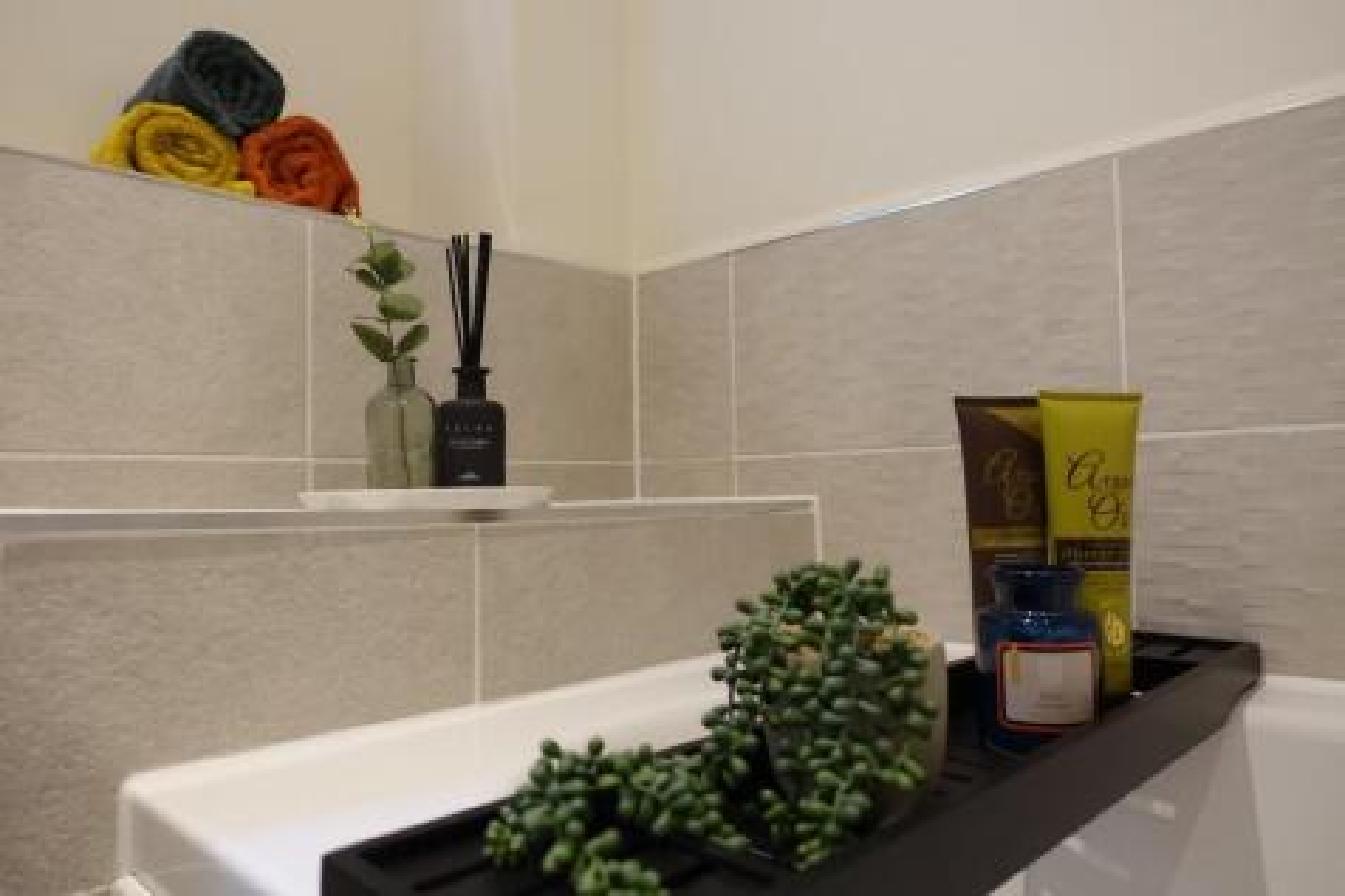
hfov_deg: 73.8
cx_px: 672
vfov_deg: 53.1
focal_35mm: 24
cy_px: 448
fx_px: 896
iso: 200
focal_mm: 8.8
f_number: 1.8
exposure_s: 1/30
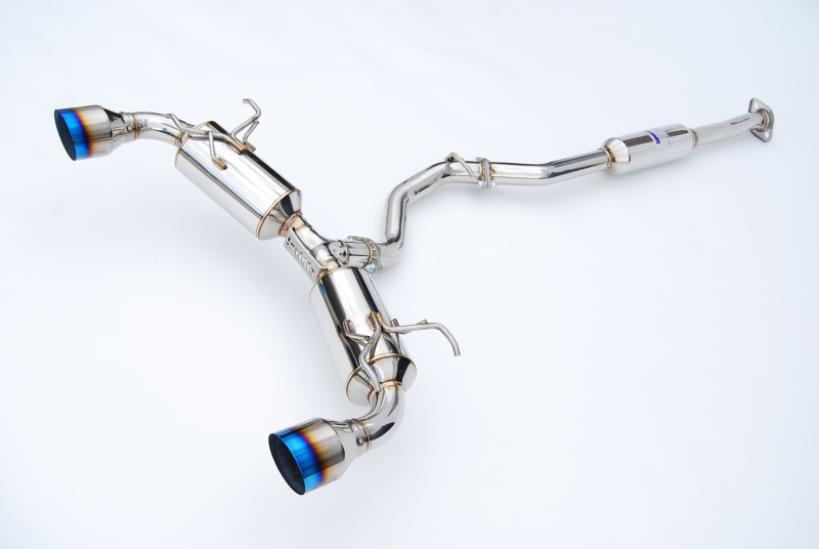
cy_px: 274
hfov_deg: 49.5
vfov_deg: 34.3
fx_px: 889
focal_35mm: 39
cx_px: 410
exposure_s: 1/200
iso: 100
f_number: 5.6
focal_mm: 26
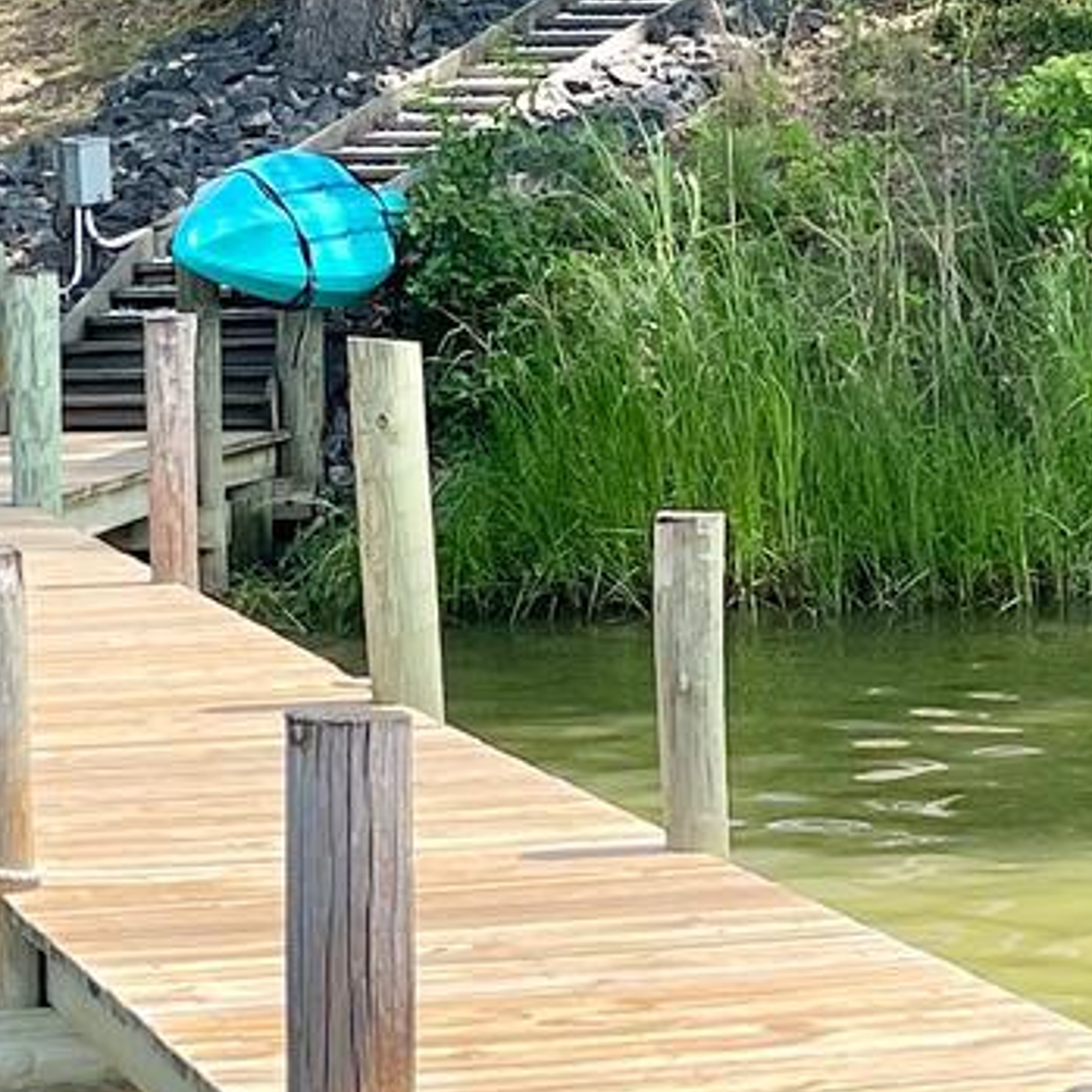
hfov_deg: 12.9
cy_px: 507
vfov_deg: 12.9
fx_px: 4818
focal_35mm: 135
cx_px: 673
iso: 32
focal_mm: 4.2
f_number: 1.6
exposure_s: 1/1642
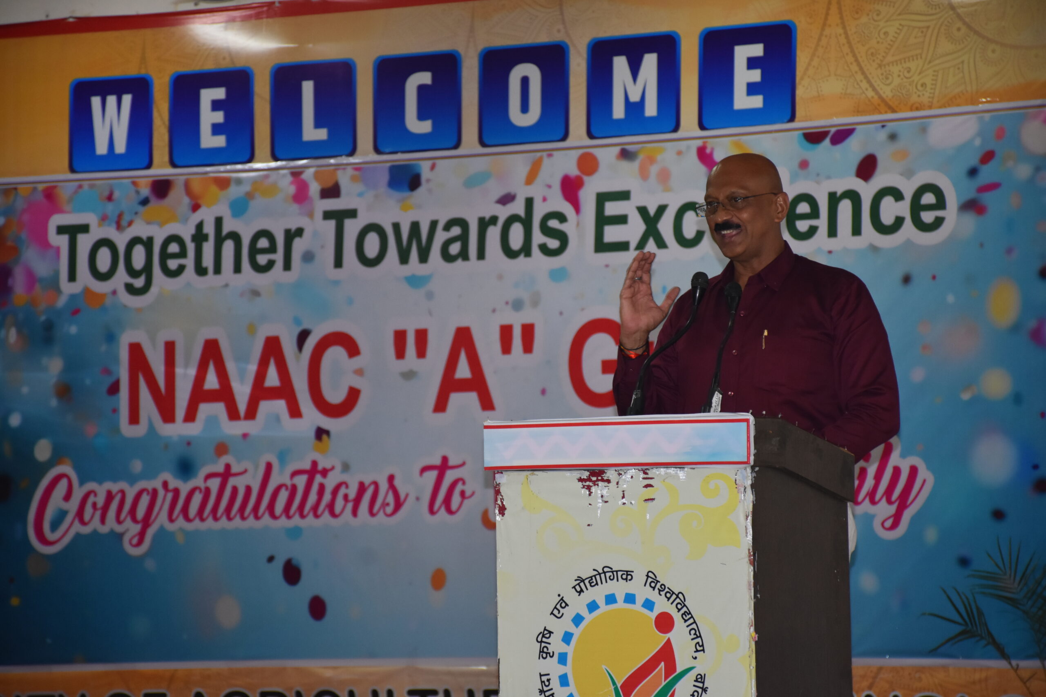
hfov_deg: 13.0
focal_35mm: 158
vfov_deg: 8.7
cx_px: 523
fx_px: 4576
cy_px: 348
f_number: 5.6
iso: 1250
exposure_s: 1/80
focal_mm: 105
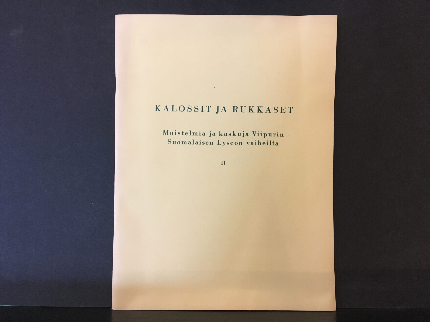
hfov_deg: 61.7
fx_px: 360
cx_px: 215
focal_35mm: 29
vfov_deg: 48.2
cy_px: 161
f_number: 2.2
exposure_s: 1/33
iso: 125
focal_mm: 4.15
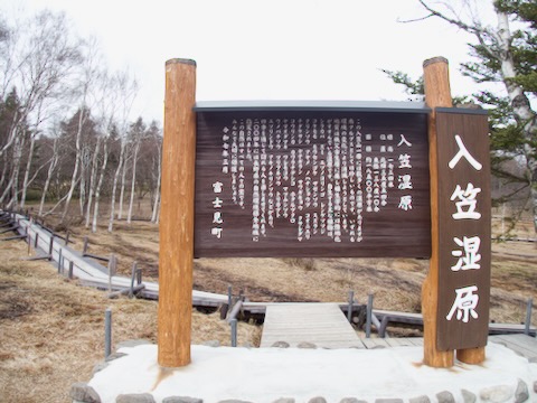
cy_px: 202
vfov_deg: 54.9
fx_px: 388
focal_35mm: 25
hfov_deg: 69.4
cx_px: 268
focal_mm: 4.5
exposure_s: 1/640
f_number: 2.8
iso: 100
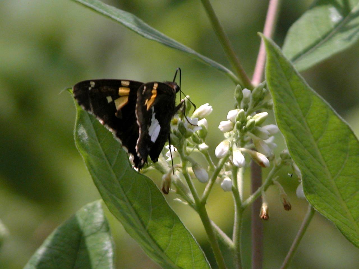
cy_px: 134
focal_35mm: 280
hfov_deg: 7.1
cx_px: 180
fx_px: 2904
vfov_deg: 5.3
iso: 100
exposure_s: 1/1506
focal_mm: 71.2
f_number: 4.2
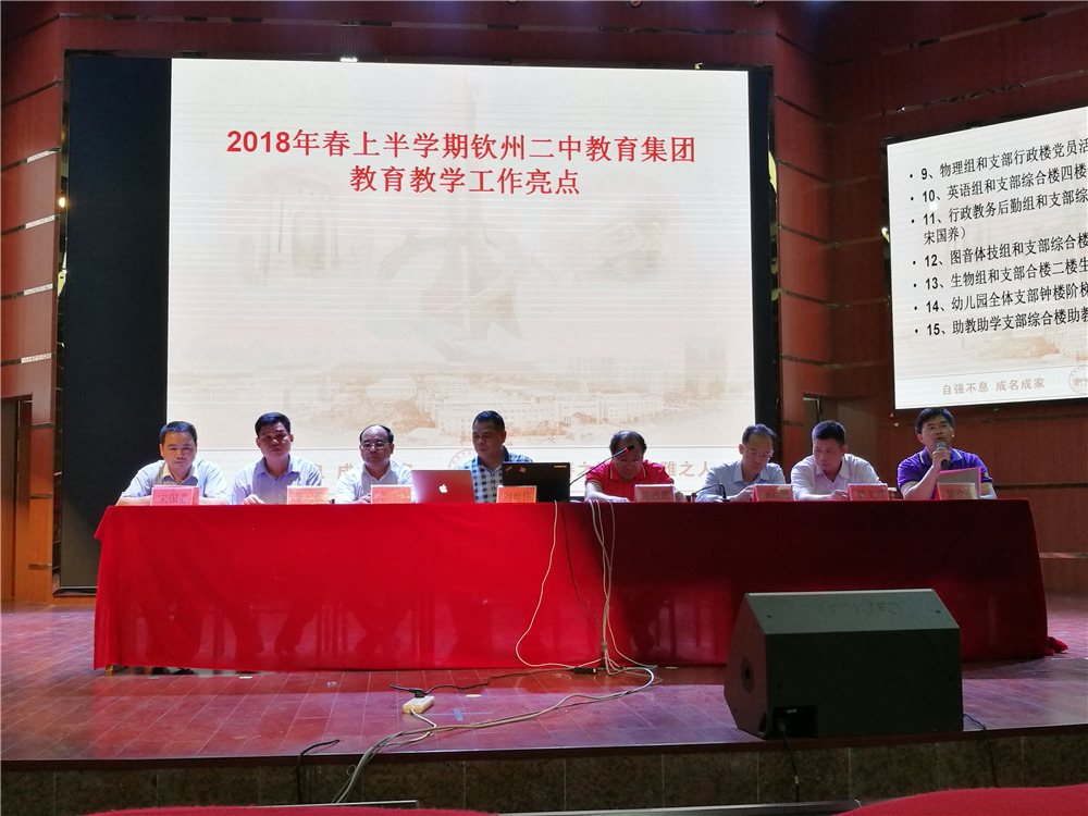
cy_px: 408
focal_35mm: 41
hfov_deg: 45.8
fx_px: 1289
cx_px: 544
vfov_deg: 35.1
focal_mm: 4.5
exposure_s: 1/30
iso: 200
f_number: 2.2
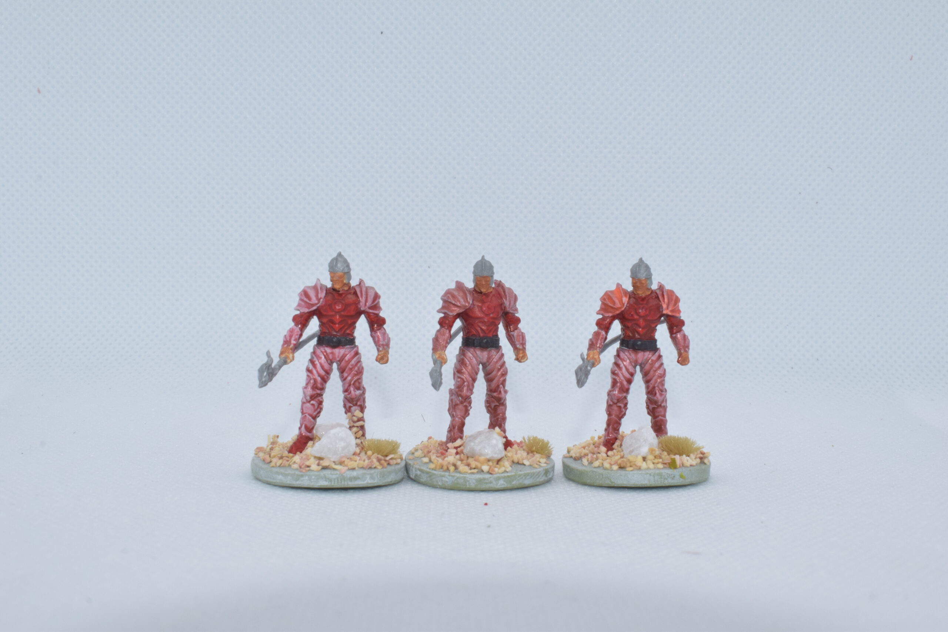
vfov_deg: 30.9
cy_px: 316
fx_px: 1145
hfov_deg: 45.0
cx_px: 474
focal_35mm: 44
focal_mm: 29
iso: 800
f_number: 20
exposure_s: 1/125
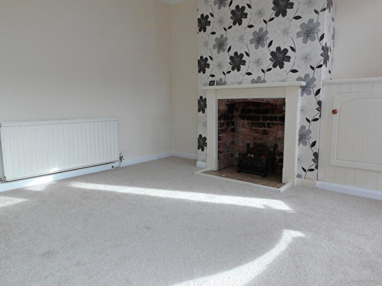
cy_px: 143
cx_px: 191
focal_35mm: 24
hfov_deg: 71.6
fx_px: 265
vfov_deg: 56.8
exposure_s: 1/34
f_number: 4.1
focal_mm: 4.3
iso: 100
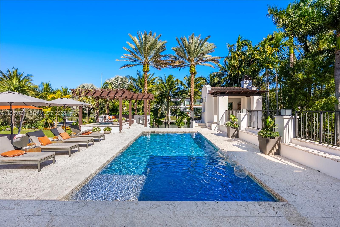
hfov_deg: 96.7
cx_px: 170
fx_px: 151
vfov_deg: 73.8
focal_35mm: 16
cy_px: 114
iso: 200
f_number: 8
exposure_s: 1/500
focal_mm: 16
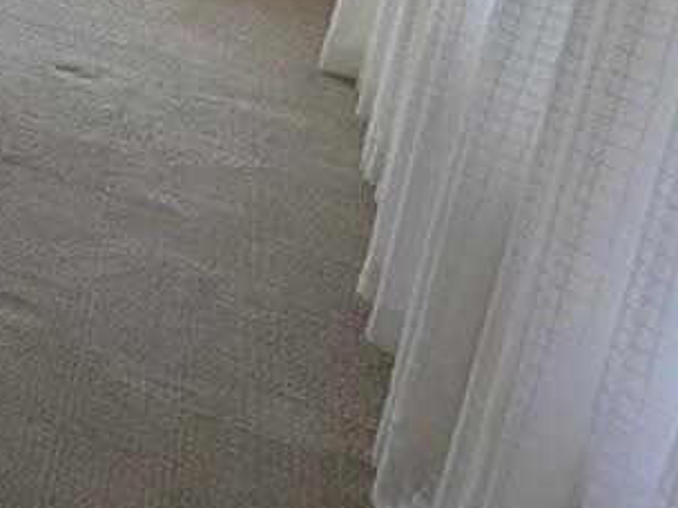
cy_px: -314
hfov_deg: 15.9
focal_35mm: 63
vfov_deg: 19.4
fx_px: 1234
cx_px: -897
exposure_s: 1/1065
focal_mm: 2.02
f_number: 1.7
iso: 54
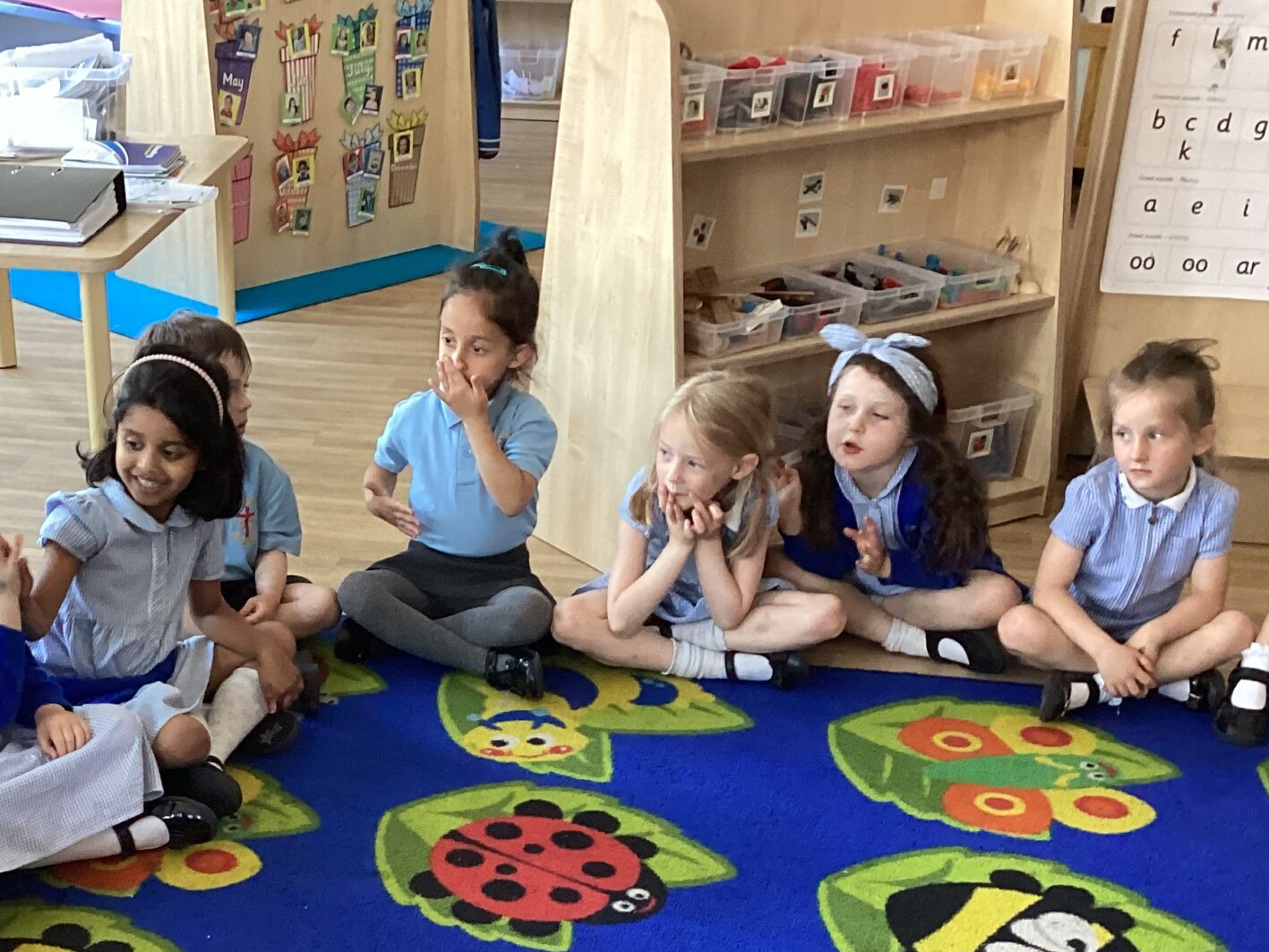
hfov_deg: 33.8
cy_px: 831
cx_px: 344
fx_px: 2053
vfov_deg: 25.4
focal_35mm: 56
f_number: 2.4
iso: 200
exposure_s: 1/50
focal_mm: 3.3
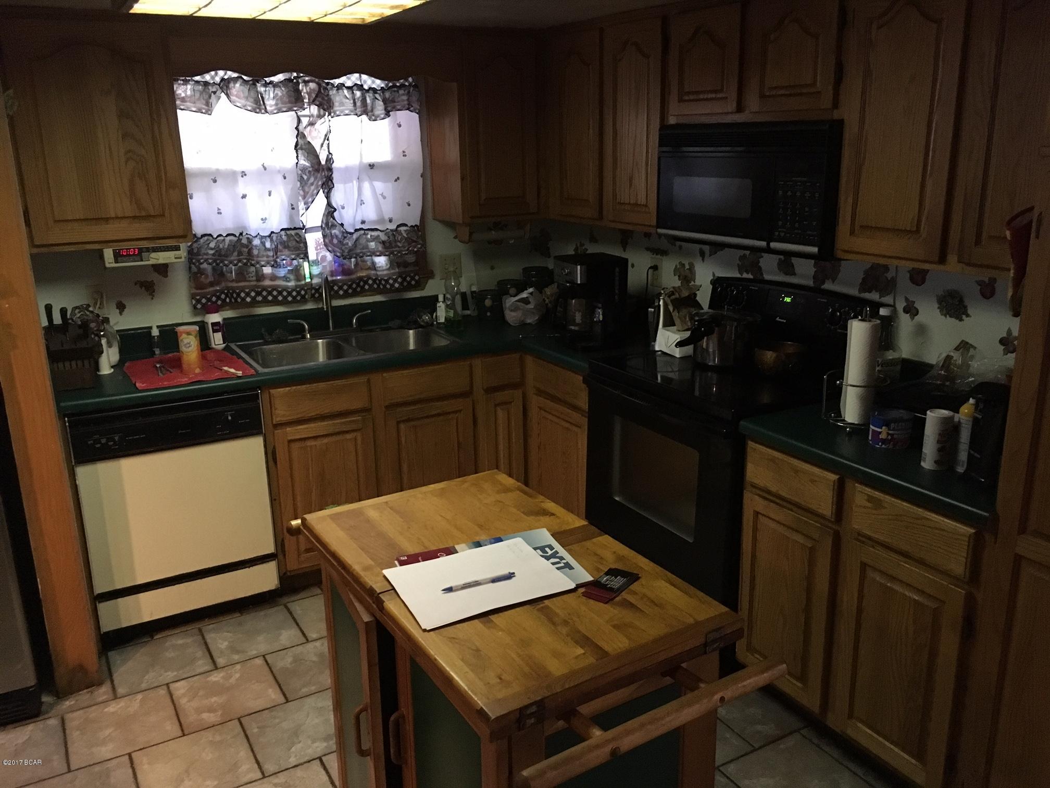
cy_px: 394
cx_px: 525
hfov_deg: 61.7
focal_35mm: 29
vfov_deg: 48.2
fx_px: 880
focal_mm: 4.15
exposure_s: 1/15
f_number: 2.2
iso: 320
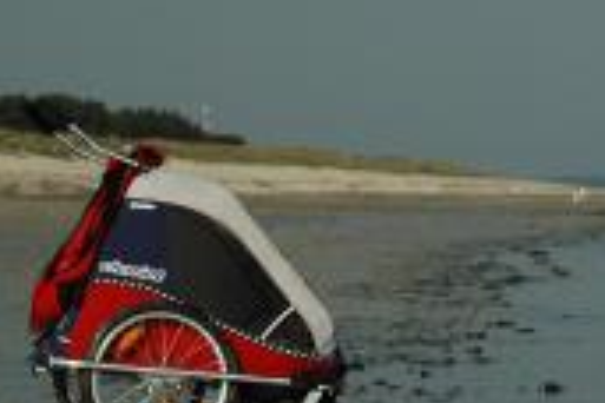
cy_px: 180
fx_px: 5159
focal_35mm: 307
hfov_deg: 6.7
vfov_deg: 4.5
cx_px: 796
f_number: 5.6
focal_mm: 70
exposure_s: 1/2500
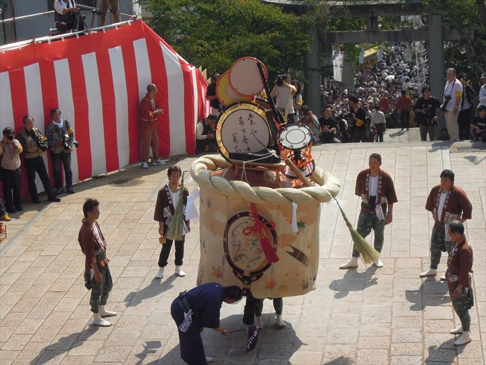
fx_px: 1404
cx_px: 243
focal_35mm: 100
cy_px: 182
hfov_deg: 19.6
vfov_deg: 14.8
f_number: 5.5
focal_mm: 17.9
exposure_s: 1/800
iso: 160
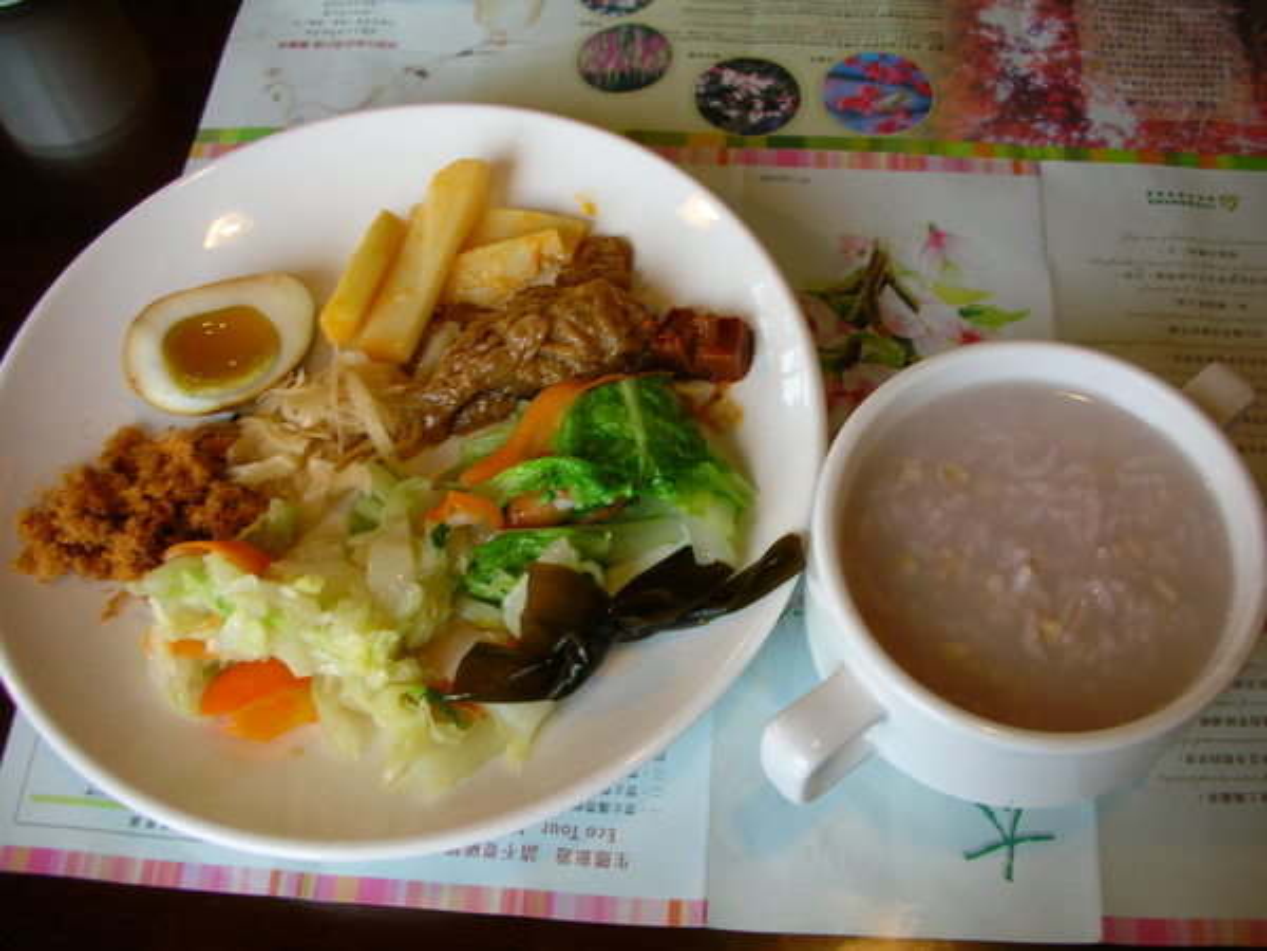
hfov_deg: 52.6
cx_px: 634
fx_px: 1281
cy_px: 476
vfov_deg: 40.7
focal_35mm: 35
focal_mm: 5.8
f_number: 3
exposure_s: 1/15.5
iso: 50
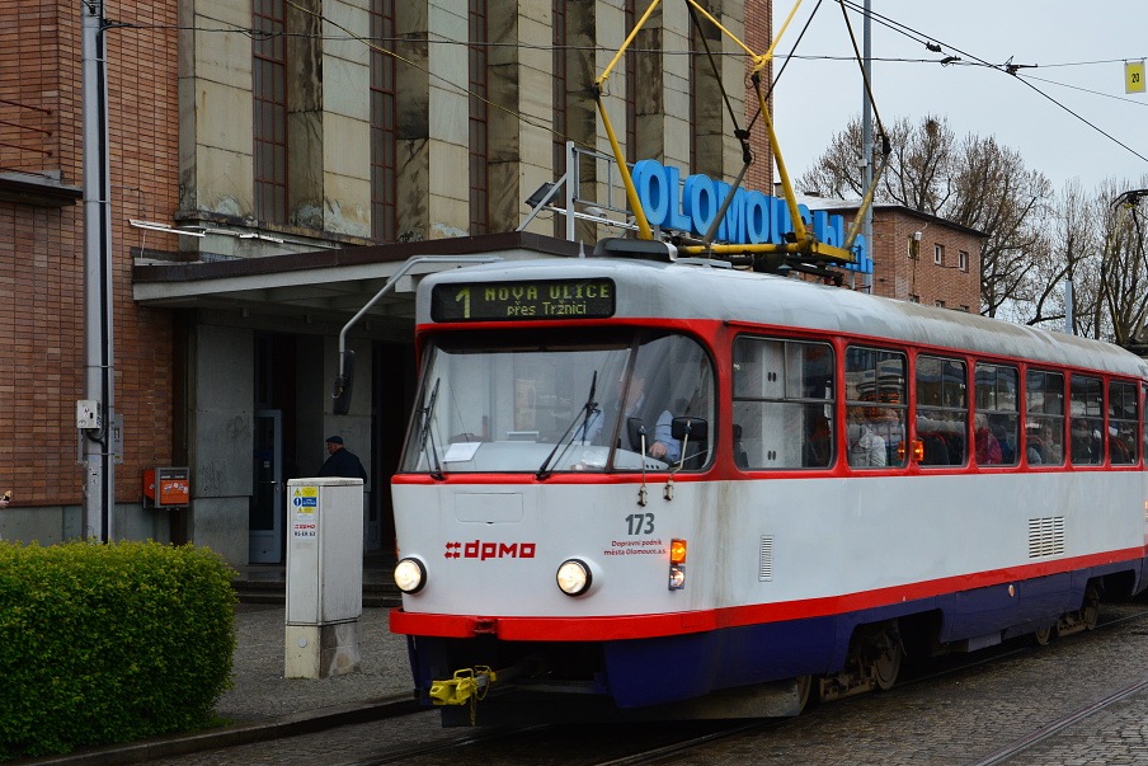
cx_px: 749
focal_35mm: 70
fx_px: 2222
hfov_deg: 28.8
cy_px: 385
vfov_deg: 19.6
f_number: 9
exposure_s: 1/200
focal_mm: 35
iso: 400
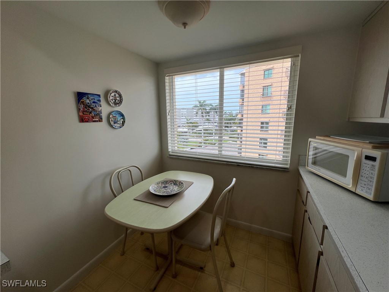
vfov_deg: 89.9
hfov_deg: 106.2
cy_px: 146
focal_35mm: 13
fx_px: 146
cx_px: 194
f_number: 1.8
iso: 32
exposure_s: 1/289
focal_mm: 1.57
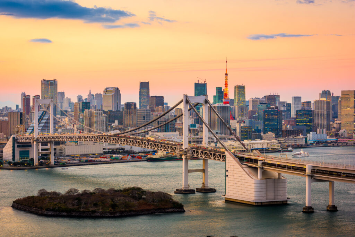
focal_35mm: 92
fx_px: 908
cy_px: 118
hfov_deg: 22.1
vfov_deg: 14.9
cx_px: 178
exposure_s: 1/2
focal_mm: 92
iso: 64
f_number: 8
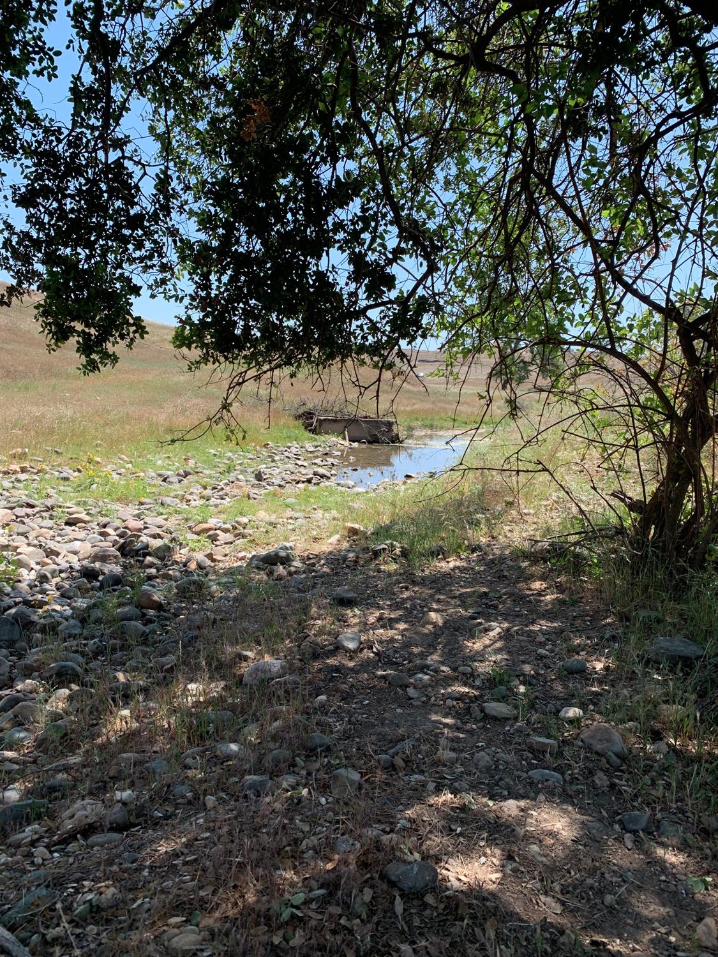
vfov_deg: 67.3
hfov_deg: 53.1
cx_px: 359
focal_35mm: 26
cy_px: 478
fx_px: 719
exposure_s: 1/856
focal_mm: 4.25
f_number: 1.8
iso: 25
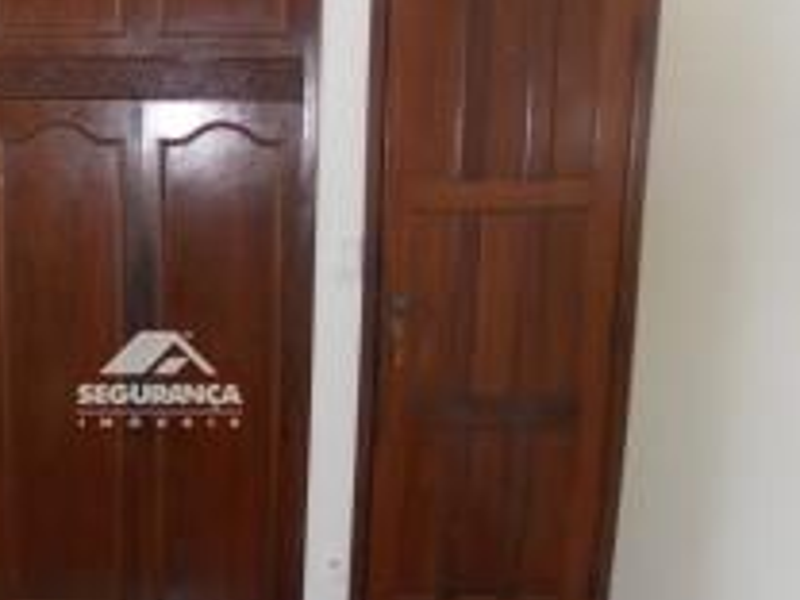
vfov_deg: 27.9
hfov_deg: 35.6
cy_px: 377
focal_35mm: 52
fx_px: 1202
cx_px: 158
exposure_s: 1/25
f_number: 3.2
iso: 200
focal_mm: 4.9
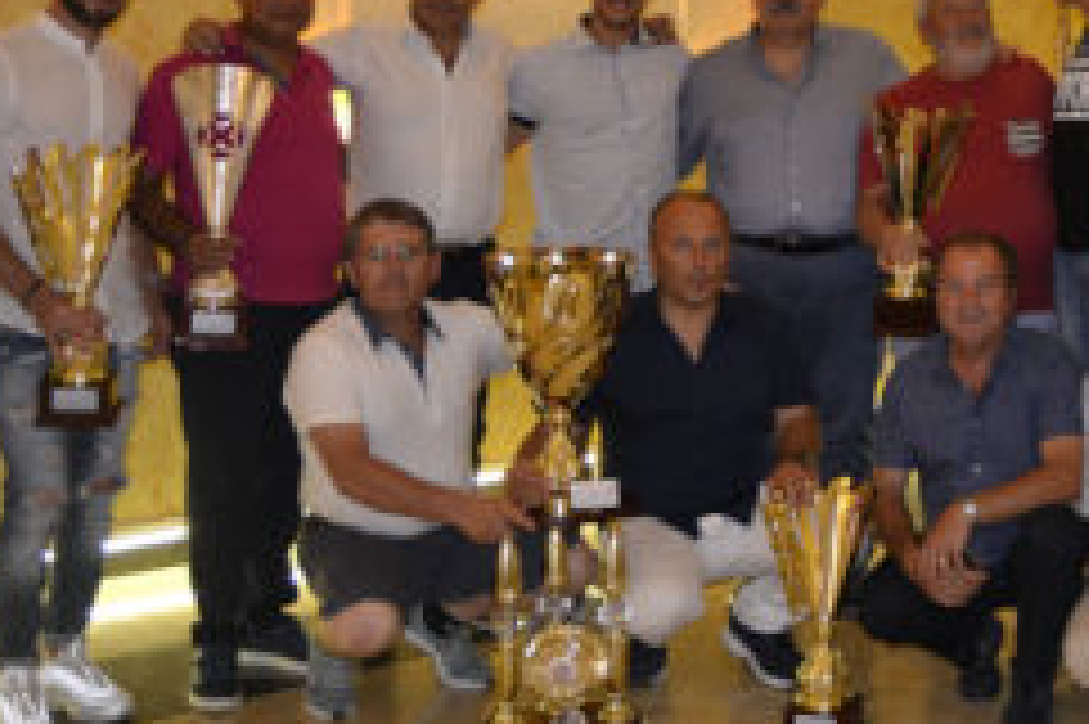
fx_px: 2025
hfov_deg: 28.8
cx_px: 999
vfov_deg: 20.1
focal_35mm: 67
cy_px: 153
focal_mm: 18
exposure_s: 1/60
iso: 450
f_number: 3.5
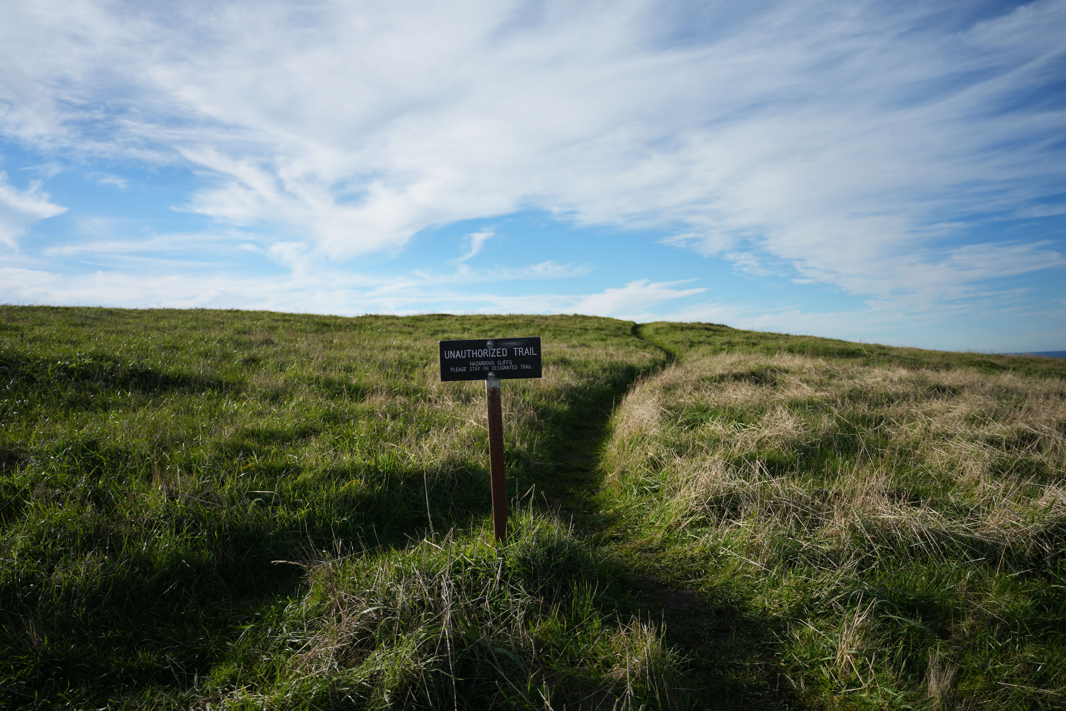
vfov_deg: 46.4
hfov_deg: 65.5
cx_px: 533
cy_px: 356
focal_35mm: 28
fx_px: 829
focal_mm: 28
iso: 160
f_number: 4
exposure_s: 1/1600
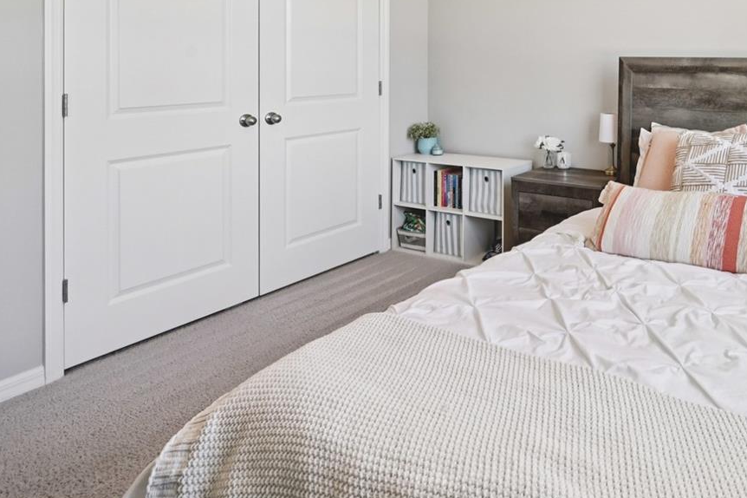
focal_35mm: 26
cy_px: 55
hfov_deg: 62.2
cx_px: 620
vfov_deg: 45.2
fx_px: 539
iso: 400
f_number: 8
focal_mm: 14
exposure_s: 1/125
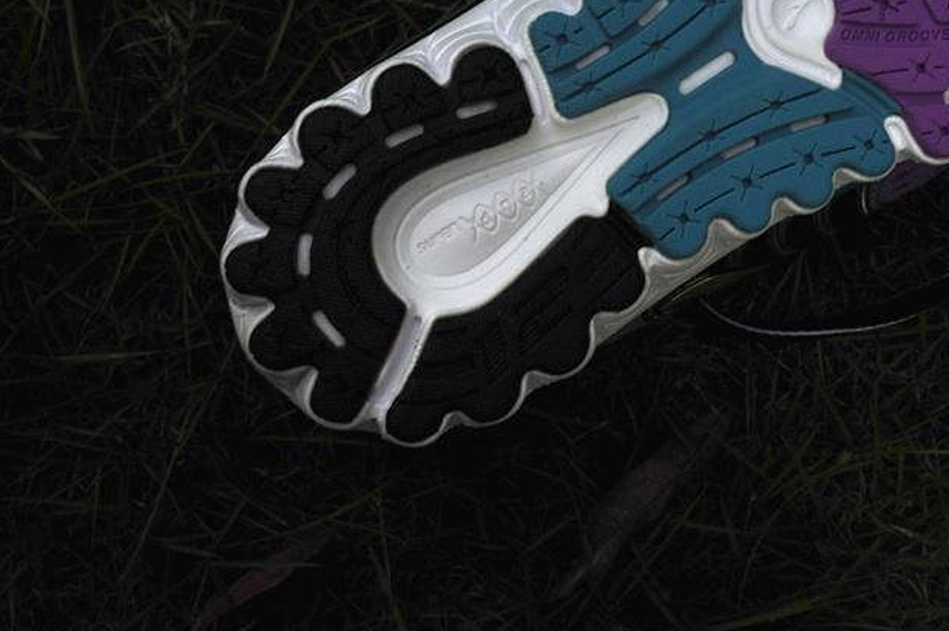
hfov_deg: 33.9
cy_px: 306
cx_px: 502
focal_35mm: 59
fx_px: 1554
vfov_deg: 23.0
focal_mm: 55
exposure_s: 1/20
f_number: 22
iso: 640
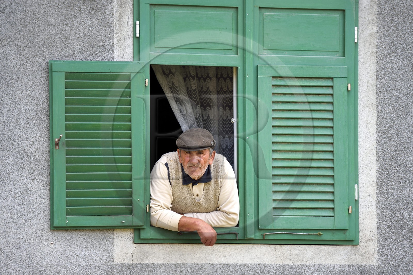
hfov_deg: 12.5
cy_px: 138
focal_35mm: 165
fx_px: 1892
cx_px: 206
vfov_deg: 8.3
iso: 200
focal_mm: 165
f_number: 4.5
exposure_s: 1/400
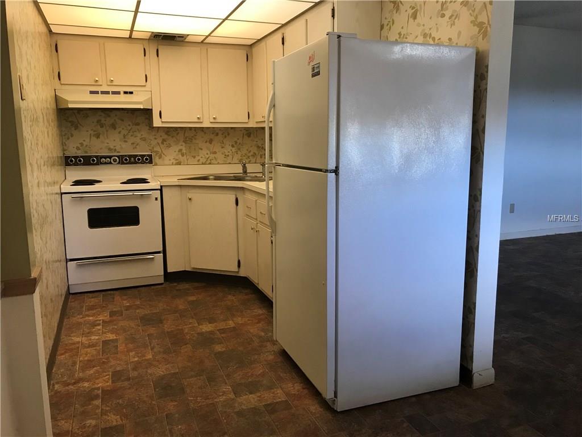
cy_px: 218
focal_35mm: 28
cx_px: 291
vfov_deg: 49.7
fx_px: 471
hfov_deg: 63.4
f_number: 1.8
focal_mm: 3.99
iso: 40
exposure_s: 1/30
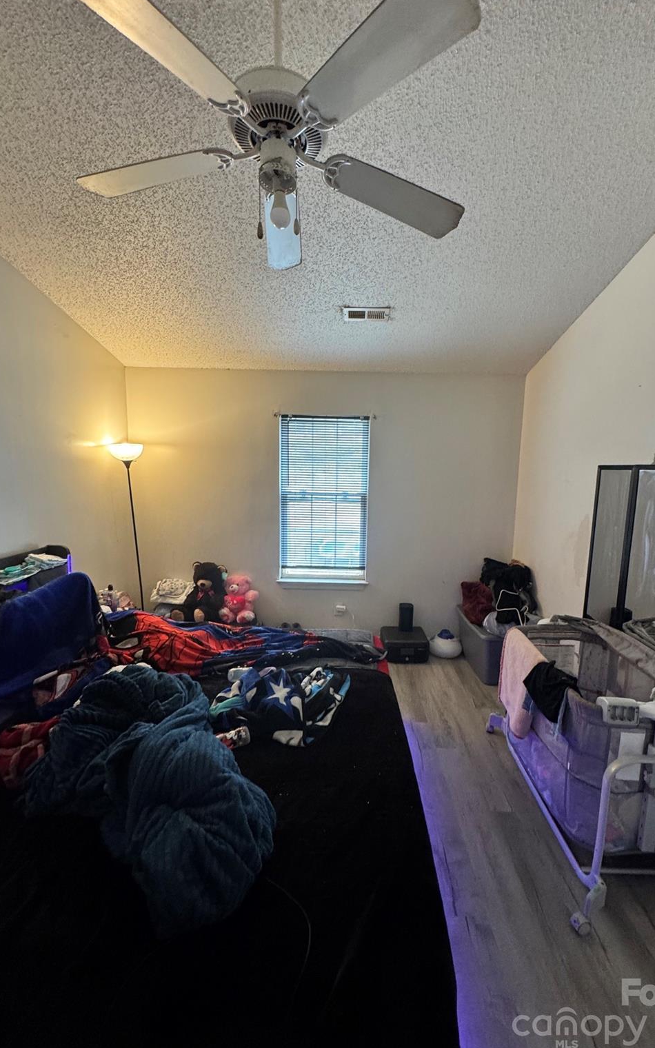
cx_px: 348
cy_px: 525
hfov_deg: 74.7
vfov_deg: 101.5
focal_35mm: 15
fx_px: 428
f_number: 2.2
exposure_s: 1/60
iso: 400
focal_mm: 2.22
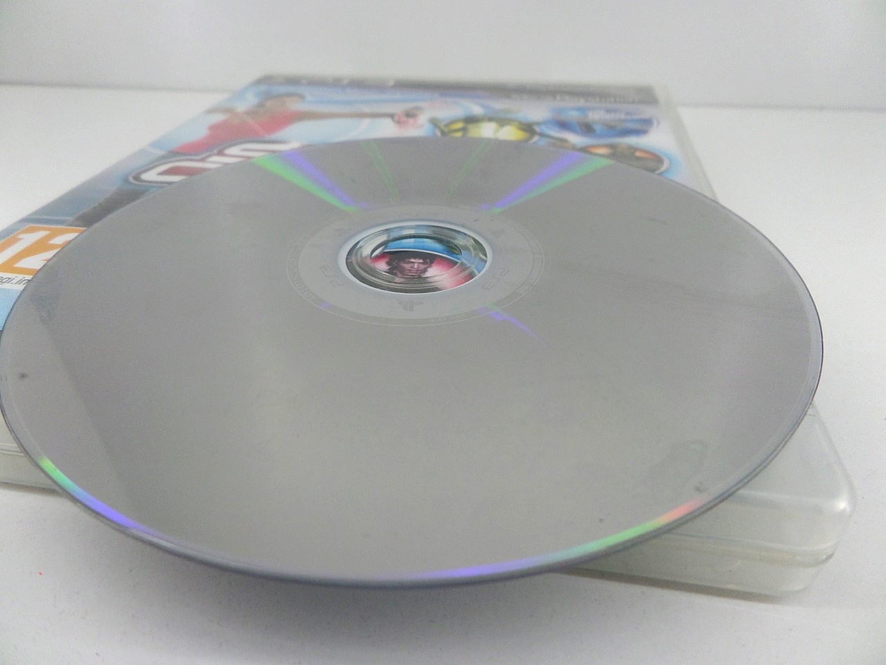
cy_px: 332
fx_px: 614
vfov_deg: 56.8
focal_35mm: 24
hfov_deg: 71.6
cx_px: 443
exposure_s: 1/250
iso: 80
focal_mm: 4.3
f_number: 3.1
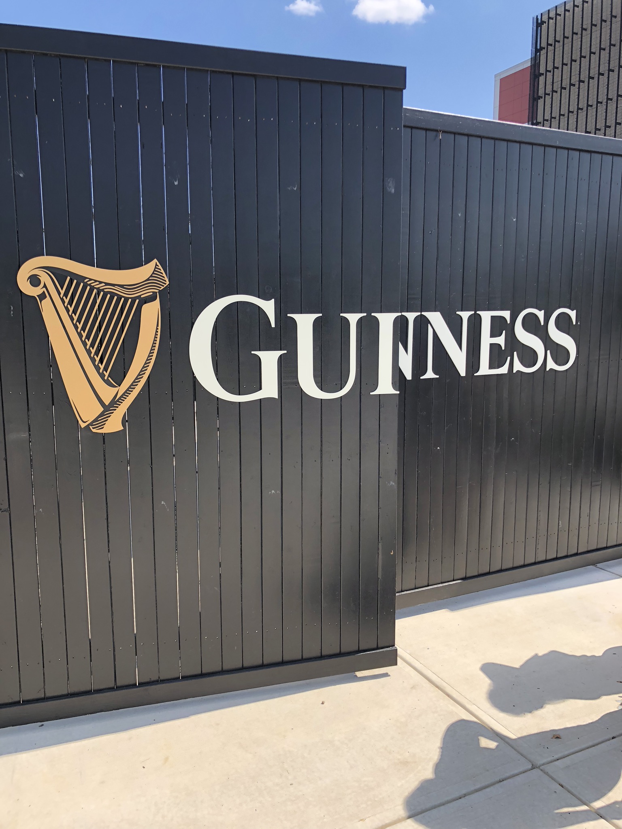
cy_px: 414
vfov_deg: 63.4
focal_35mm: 28
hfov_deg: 49.7
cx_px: 311
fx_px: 671
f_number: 1.8
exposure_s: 1/906
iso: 20
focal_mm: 3.99
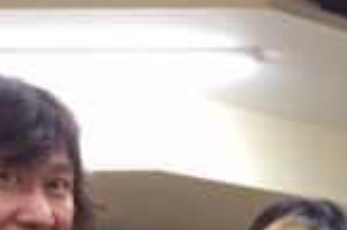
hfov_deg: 13.7
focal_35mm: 137
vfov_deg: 9.4
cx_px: 587
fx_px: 1319
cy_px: 443
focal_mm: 4.12
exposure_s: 1/30
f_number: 2.2
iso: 160
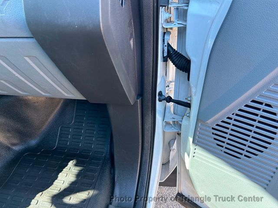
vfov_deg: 53.1
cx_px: 139
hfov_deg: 67.3
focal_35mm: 26
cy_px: 104
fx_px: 209
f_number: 1.5
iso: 100
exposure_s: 1/121
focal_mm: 5.7
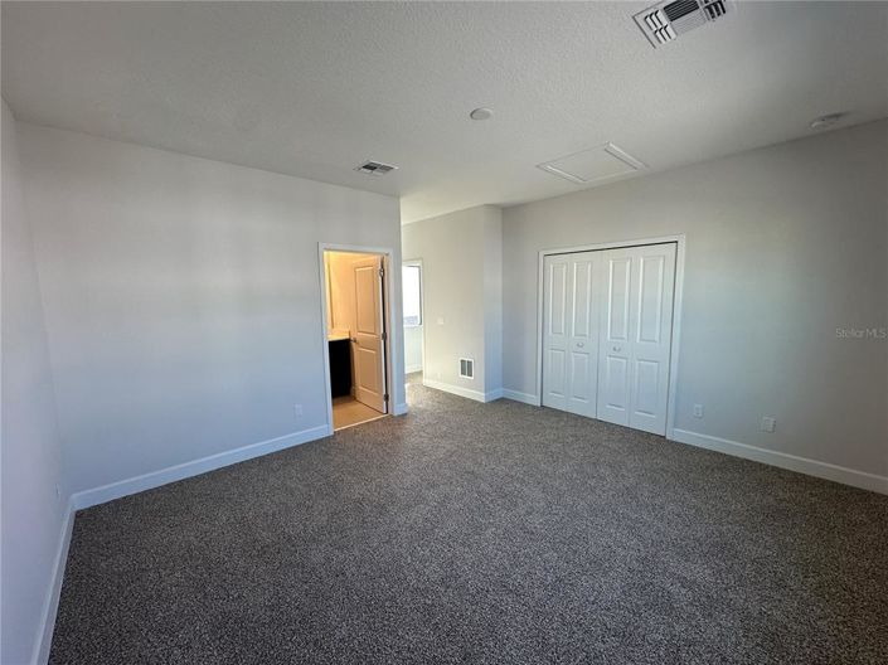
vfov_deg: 85.6
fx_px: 359
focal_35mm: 14
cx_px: 444
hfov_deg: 102.1
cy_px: 332
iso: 100
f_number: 2.2
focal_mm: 2.22
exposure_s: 1/120
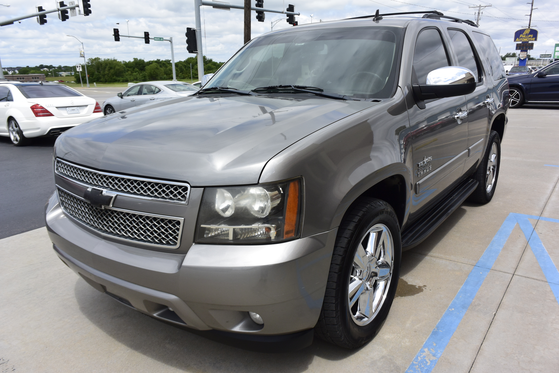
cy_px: 186
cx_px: 280
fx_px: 419
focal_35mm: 27
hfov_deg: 67.4
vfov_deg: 47.9
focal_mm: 10
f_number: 4.5
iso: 160
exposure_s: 1/800
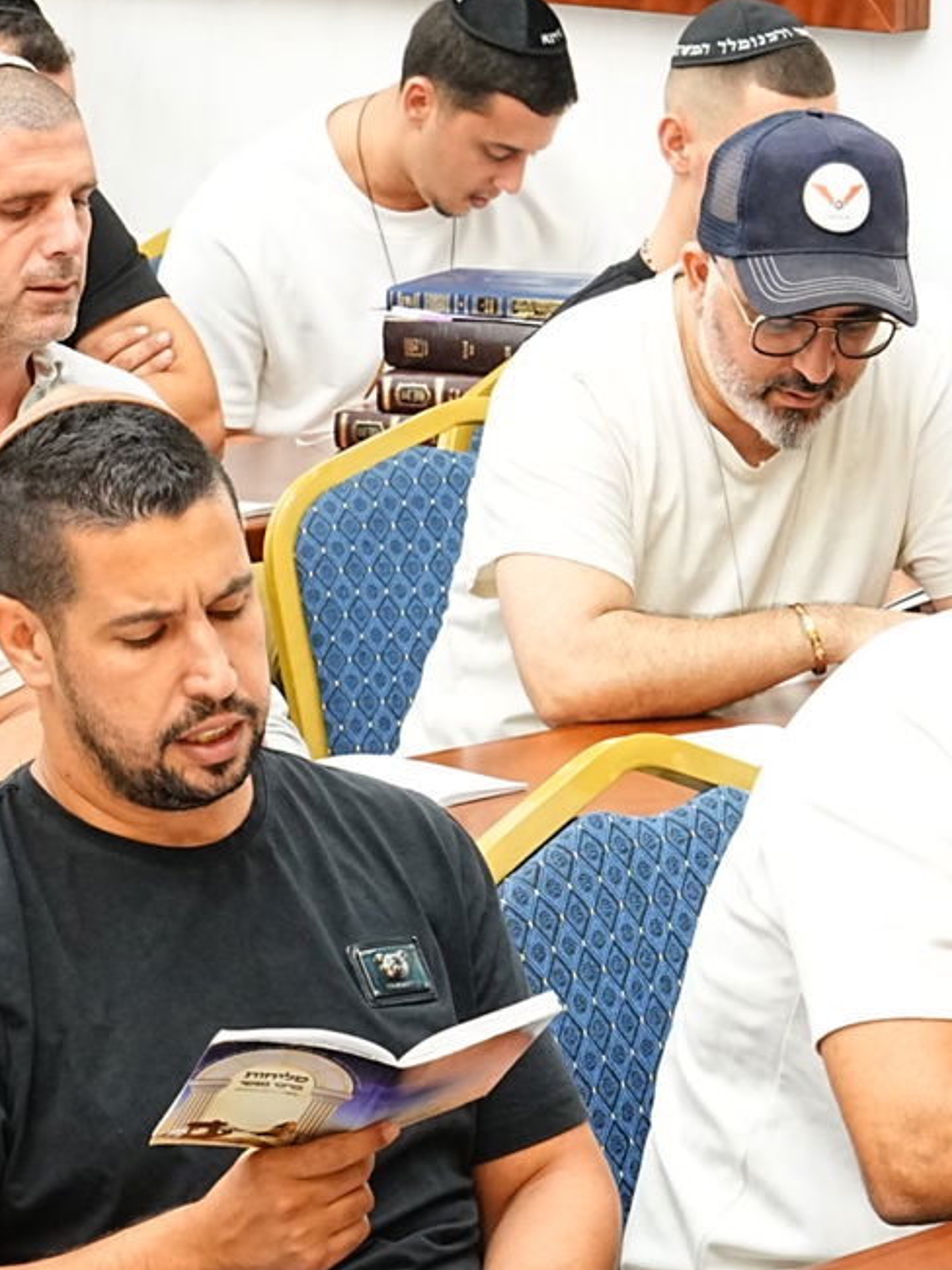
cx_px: 164
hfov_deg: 8.2
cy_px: 656
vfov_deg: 11.0
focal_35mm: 180
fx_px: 6603
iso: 2500
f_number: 9
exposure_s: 1/60
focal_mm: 58
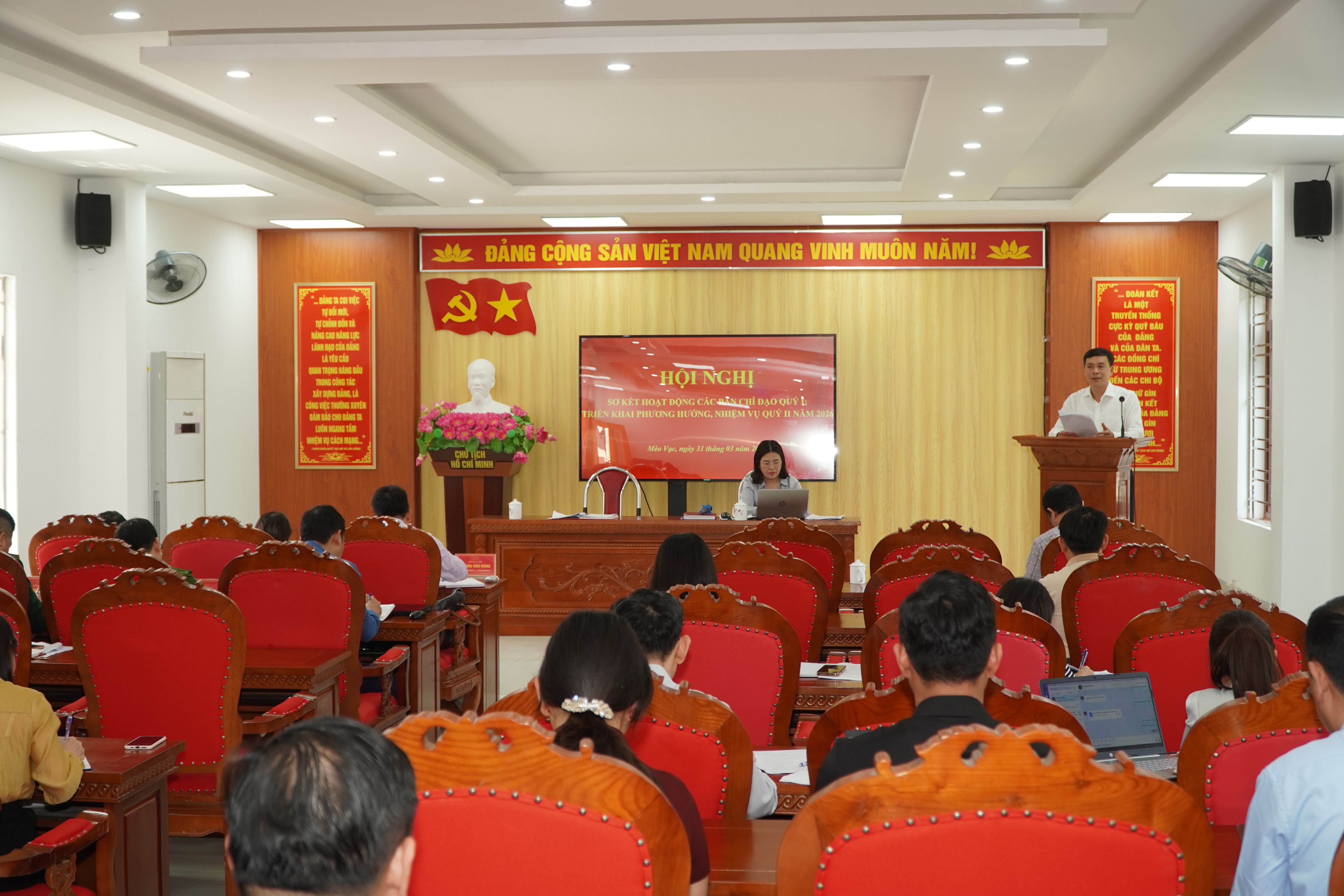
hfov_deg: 45.4
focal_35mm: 43
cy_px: 444
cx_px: 661
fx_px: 1605
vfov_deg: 31.2
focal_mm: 28
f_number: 4
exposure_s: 1/160
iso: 400
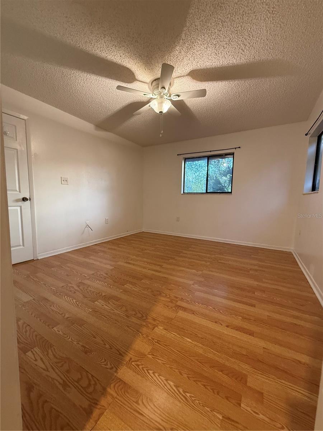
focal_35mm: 14
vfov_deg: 102.1
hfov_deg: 85.7
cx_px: 162
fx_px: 174
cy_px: 216
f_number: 2.2
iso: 400
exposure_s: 1/120
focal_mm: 2.22
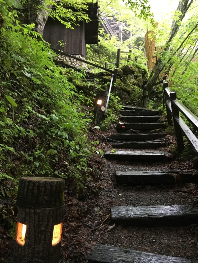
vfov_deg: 61.7
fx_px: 221
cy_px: 132
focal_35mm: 29
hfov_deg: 48.2
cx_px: 99
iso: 200
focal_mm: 4.15
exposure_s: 1/20
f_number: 2.2
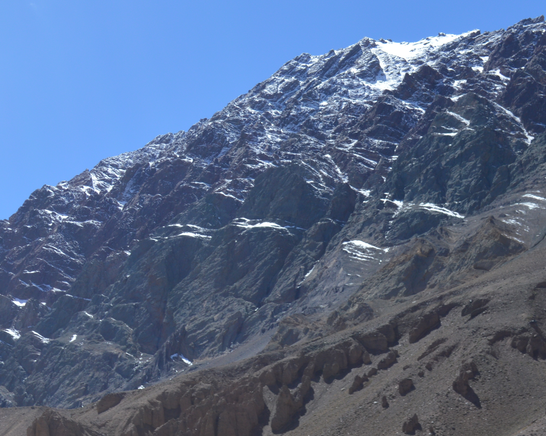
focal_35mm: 115
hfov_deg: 16.3
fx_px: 1858
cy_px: 246
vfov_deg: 13.4
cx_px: -13
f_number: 8
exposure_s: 1/250
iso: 100
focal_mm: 34
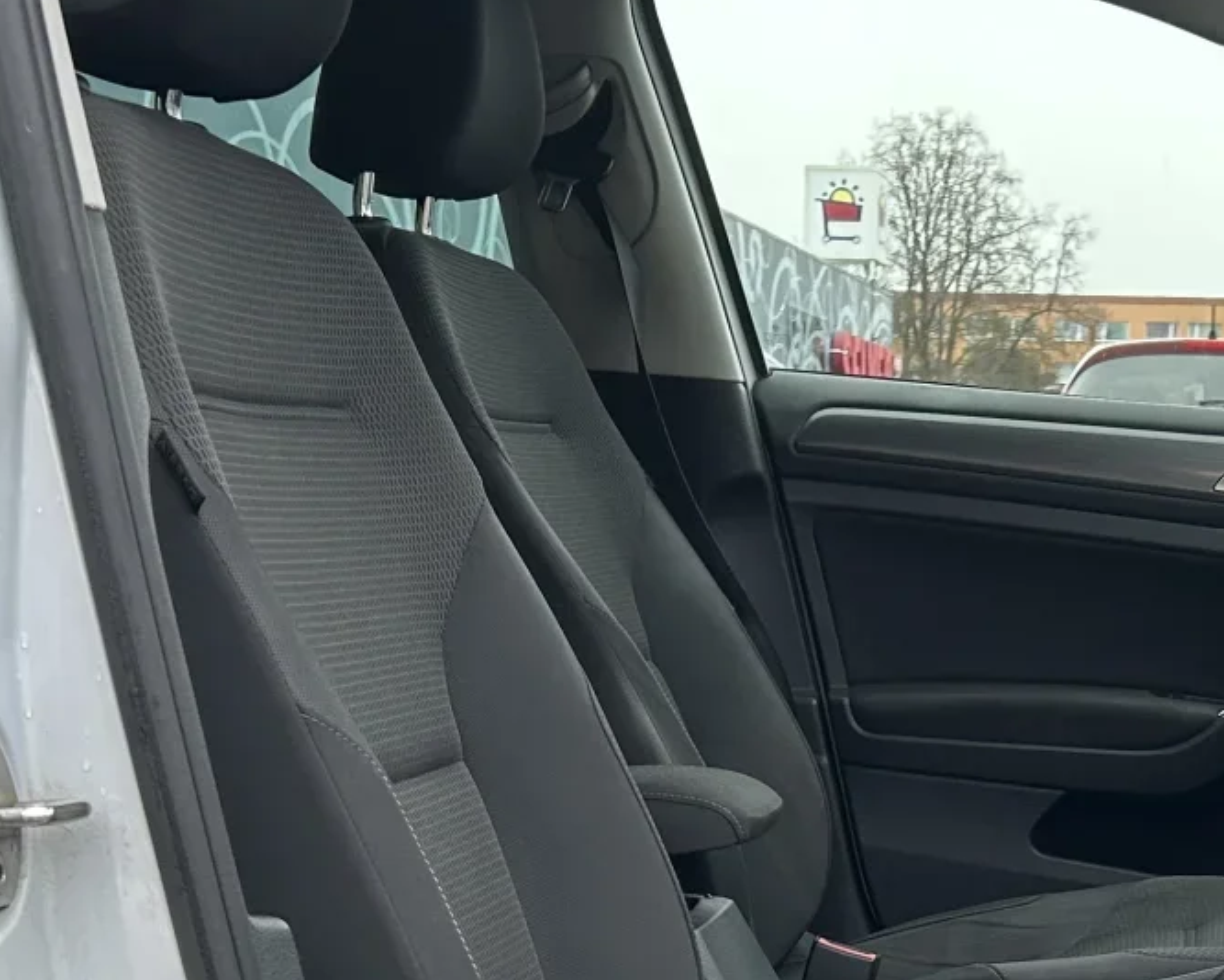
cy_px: 1101
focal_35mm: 73
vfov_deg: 20.0
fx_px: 2645
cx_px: 967
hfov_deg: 25.6
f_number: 1.5
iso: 80
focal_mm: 5.7
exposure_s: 1/100
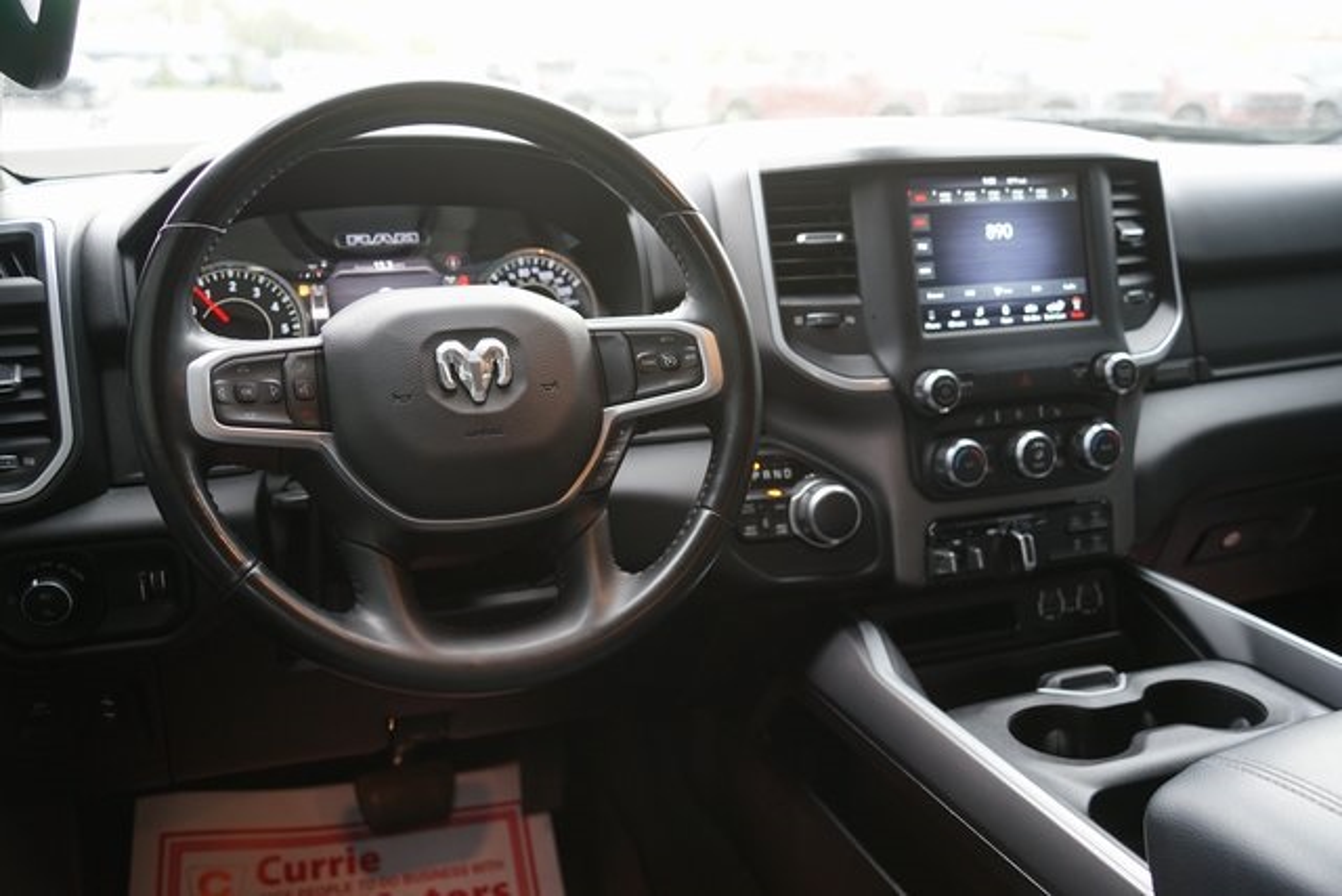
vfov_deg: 37.9
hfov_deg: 54.4
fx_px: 1305
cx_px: 671
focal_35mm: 35
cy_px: 448
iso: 640
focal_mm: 35
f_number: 4
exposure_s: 1/60
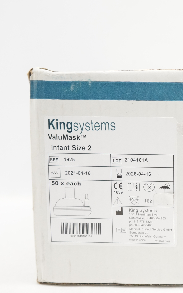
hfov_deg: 17.4
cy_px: 170
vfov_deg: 29.3
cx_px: 243
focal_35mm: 70
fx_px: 559
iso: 800
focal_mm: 22
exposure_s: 1/100
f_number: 5
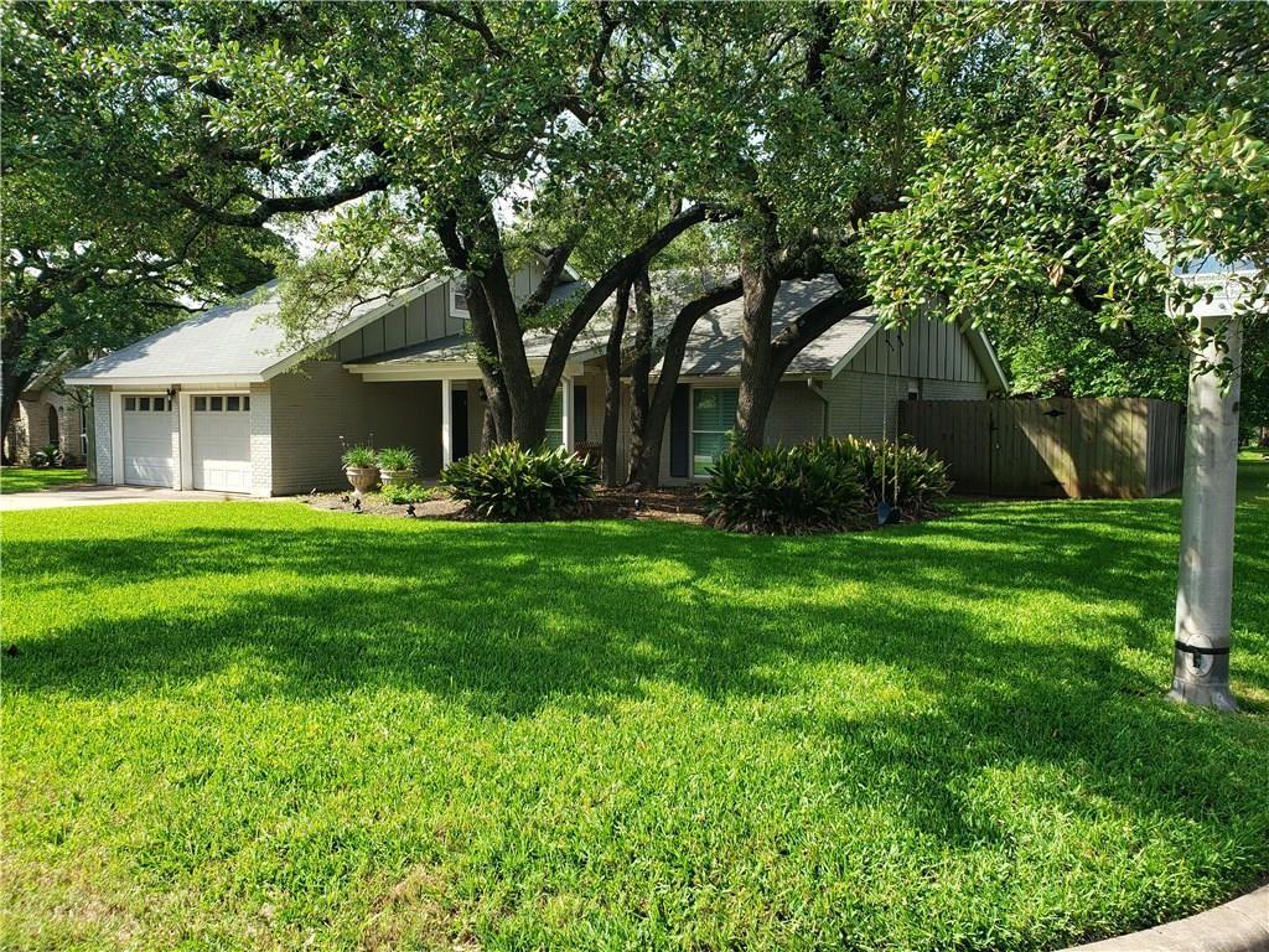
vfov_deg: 53.1
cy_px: 476
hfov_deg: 67.3
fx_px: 953
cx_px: 634
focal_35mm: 26
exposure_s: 1/416
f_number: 2.4
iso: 50
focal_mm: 4.3
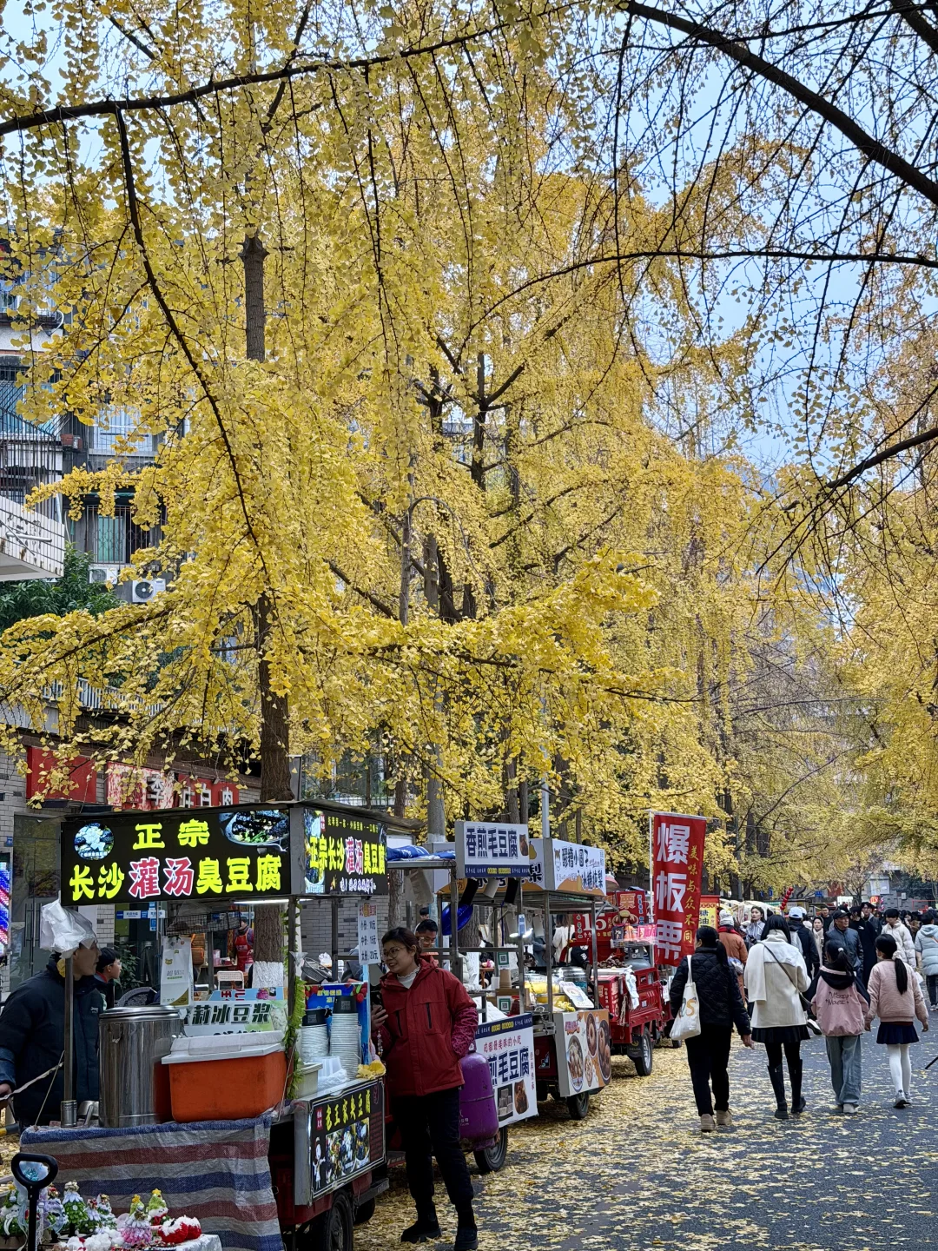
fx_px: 1734
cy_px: 626
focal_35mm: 48
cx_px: 469
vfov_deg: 39.7
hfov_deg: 30.3
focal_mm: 6.76
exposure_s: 1/349
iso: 80
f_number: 1.78
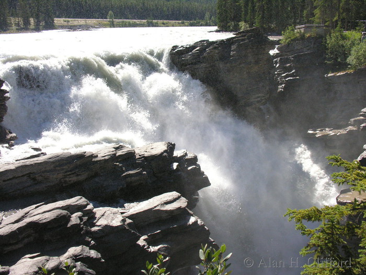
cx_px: 183
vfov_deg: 36.0
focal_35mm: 40
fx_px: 423
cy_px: 138
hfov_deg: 46.8
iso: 200
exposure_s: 1/1300
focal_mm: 10.2
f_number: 3.3
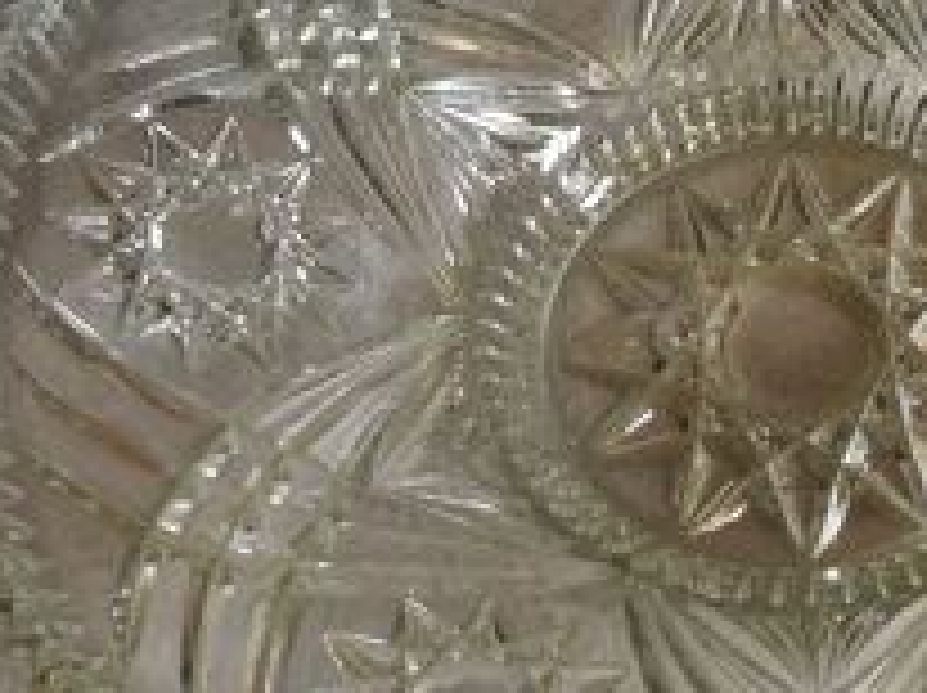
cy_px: 284
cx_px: 824
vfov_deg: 23.2
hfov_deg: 29.6
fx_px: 1685
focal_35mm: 63
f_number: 2.2
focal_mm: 4.5
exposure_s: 1/33.3
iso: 200
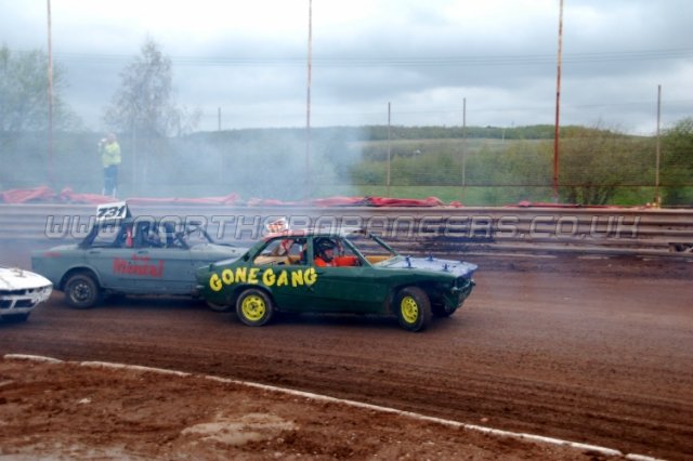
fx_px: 981
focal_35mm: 51
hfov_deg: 38.9
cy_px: 230
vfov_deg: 26.5
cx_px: 346
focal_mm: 34
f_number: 4.5
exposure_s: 1/400
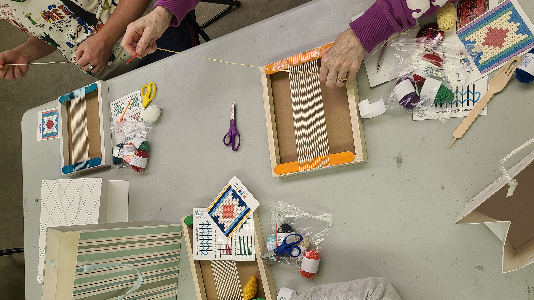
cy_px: 182
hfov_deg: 66.1
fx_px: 411
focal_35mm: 29
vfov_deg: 40.0
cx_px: 270
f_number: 1.8
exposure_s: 1/60
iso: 100
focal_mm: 5.4
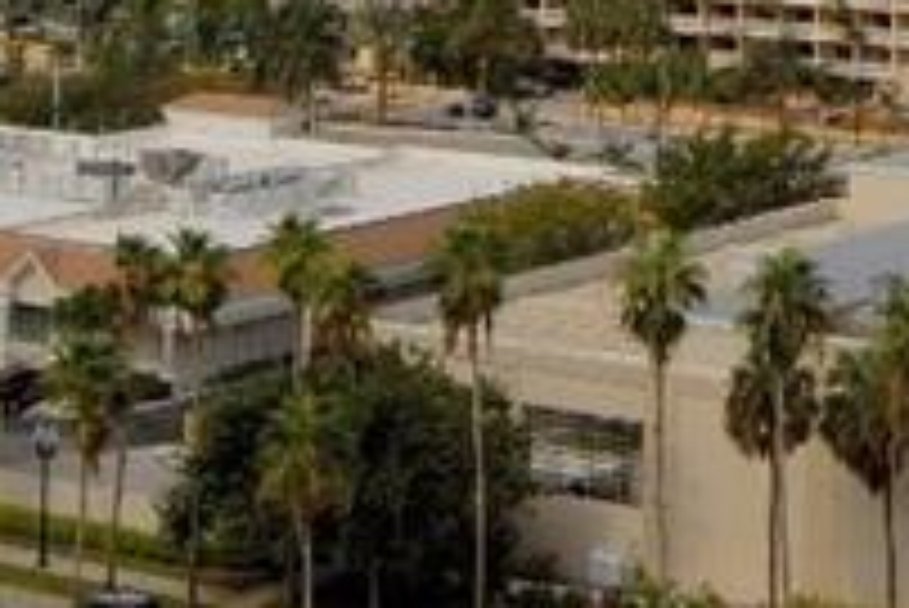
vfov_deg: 11.0
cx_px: 1071
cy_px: -345
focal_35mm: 119
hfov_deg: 16.5
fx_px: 3007
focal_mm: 20
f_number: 11
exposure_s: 1/500
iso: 200
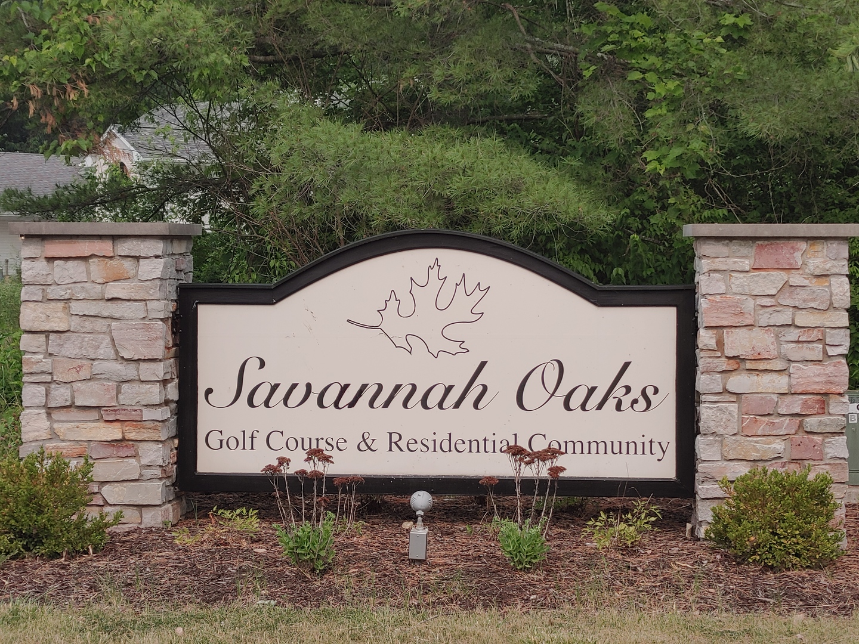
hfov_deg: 27.0
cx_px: 430
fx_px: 1787
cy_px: 322
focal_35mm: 72
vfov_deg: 20.4
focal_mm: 5.58
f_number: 1.8
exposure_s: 1/909
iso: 50
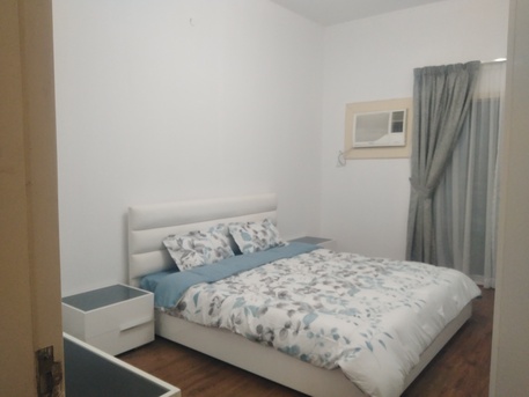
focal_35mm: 26
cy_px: 198
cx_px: 264
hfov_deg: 67.3
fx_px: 397
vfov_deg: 53.1
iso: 273
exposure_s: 1/33.3
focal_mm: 3.59
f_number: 1.8
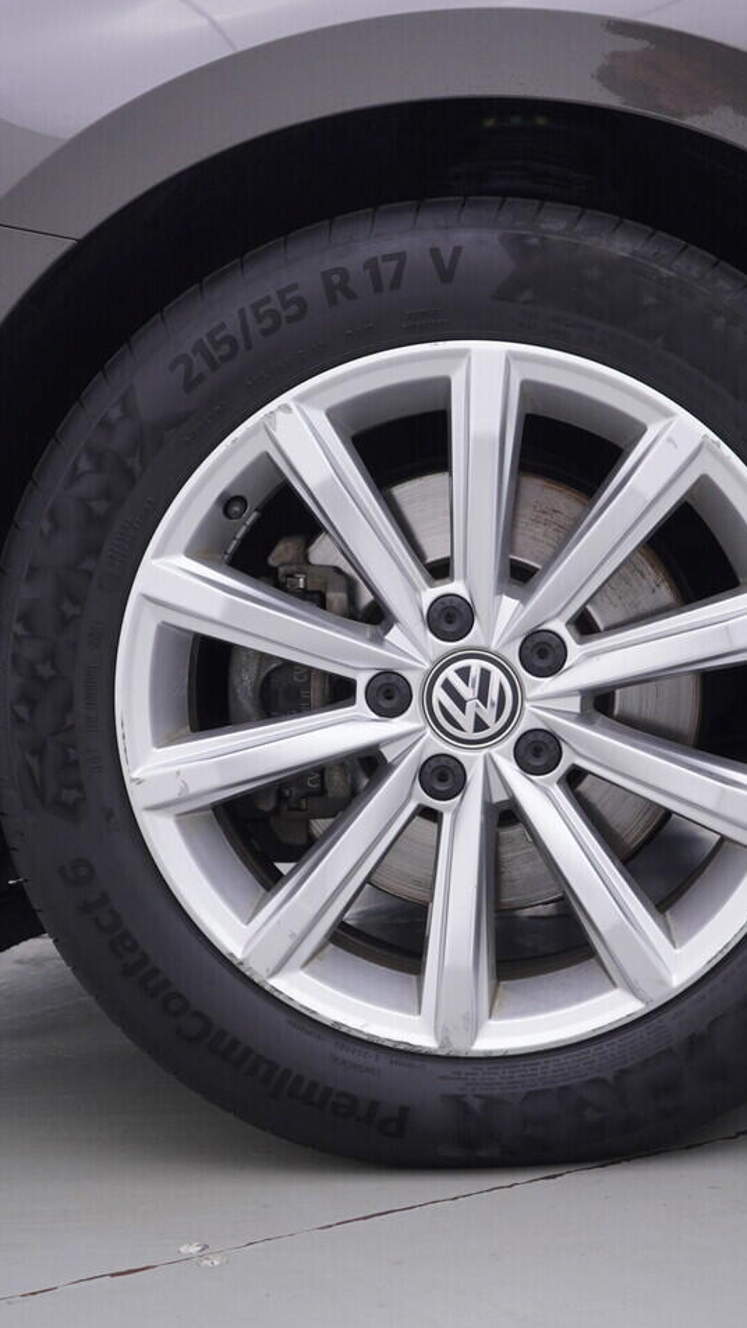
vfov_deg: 36.6
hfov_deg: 21.0
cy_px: 665
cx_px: 454
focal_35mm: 57
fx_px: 2007
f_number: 4
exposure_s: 1/60
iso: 125
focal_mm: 24
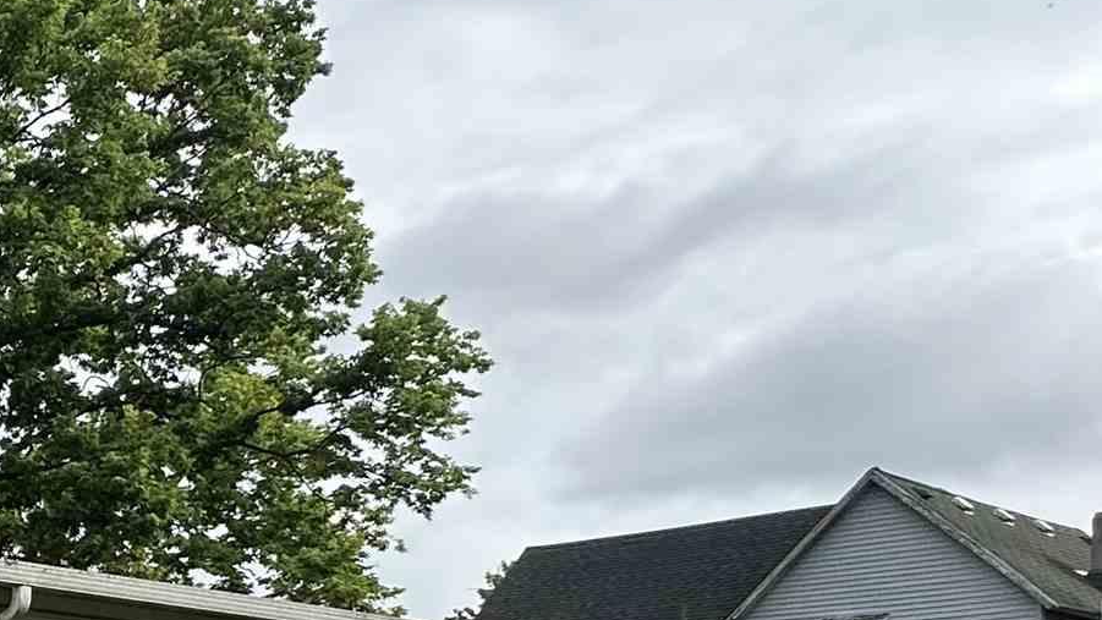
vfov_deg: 21.1
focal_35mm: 52
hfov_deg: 30.3
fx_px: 1520
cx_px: -379
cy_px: 784
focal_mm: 2.22
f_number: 2.2
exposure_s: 1/1319
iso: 40
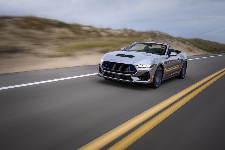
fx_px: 200
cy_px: 75
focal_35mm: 32
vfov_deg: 41.1
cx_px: 112
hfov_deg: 58.7
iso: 110
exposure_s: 1/15
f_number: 2.8
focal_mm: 32
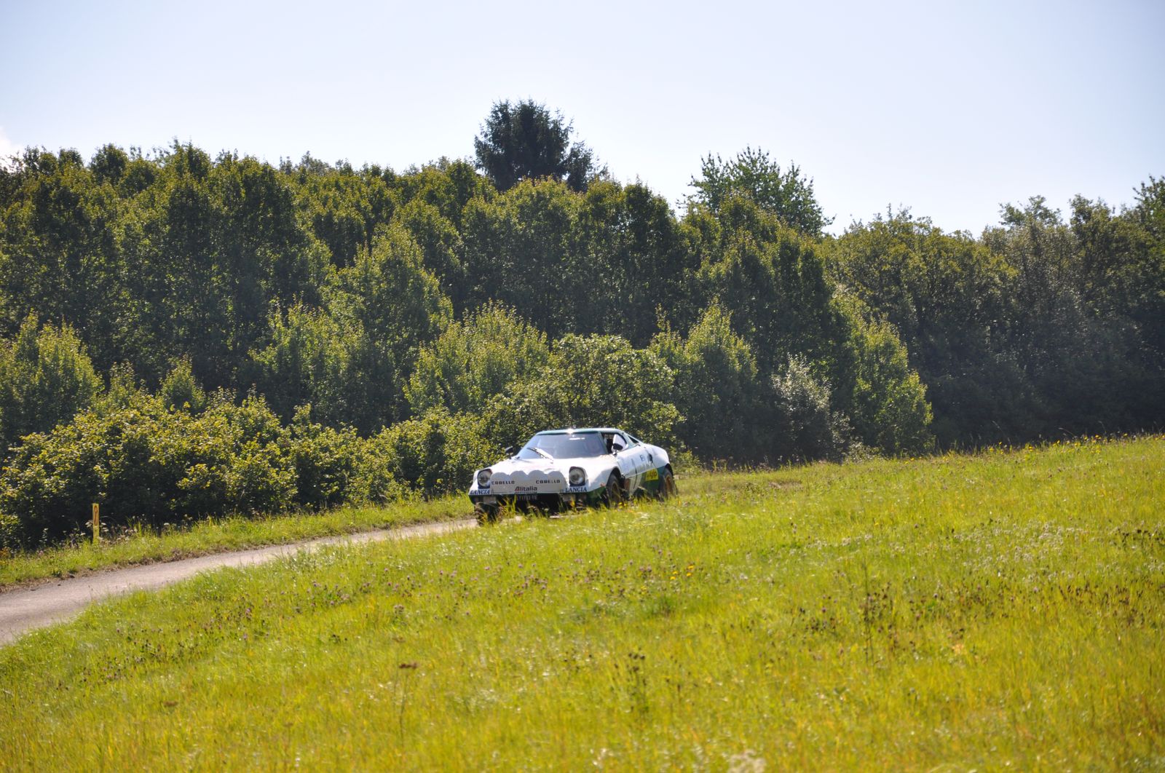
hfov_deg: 13.1
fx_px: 5090
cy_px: 386
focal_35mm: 158
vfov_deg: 8.7
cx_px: 582
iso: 200
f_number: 6.3
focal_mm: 105
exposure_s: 1/640
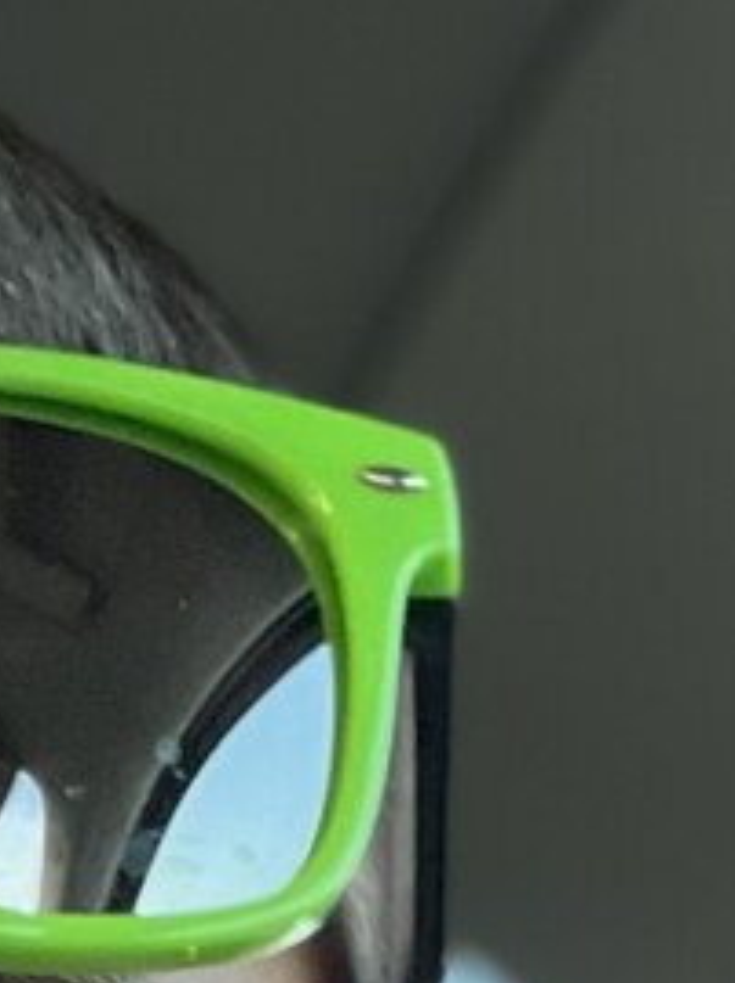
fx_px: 3803
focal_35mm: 134
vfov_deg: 12.8
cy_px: 1999
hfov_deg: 10.7
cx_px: -285
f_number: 2.2
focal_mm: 2.71
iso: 100
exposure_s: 1/60
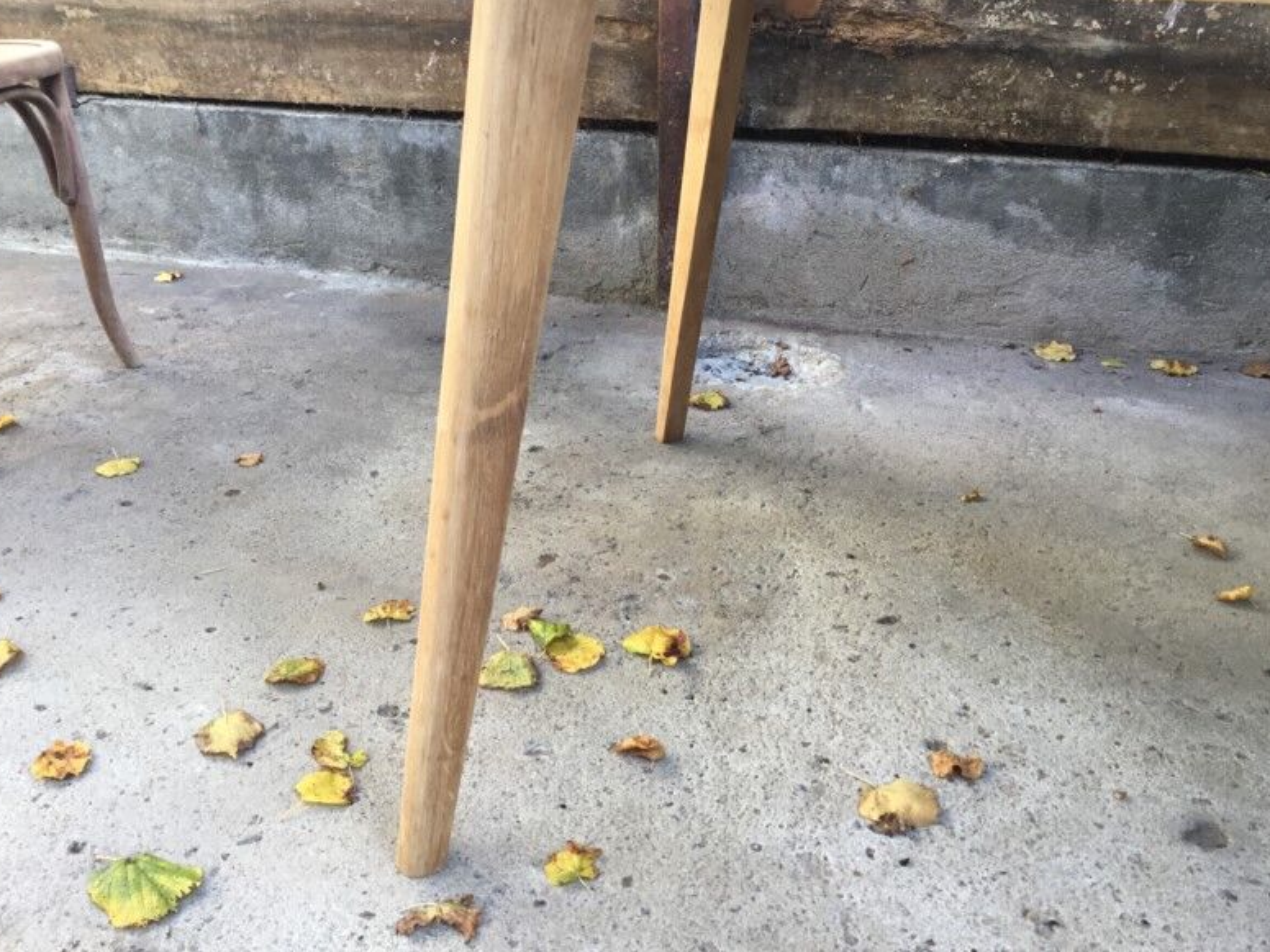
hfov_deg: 56.8
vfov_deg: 44.1
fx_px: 1174
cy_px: 462
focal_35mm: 32
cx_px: 631
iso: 40
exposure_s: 1/100
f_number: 2.4
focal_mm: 3.3
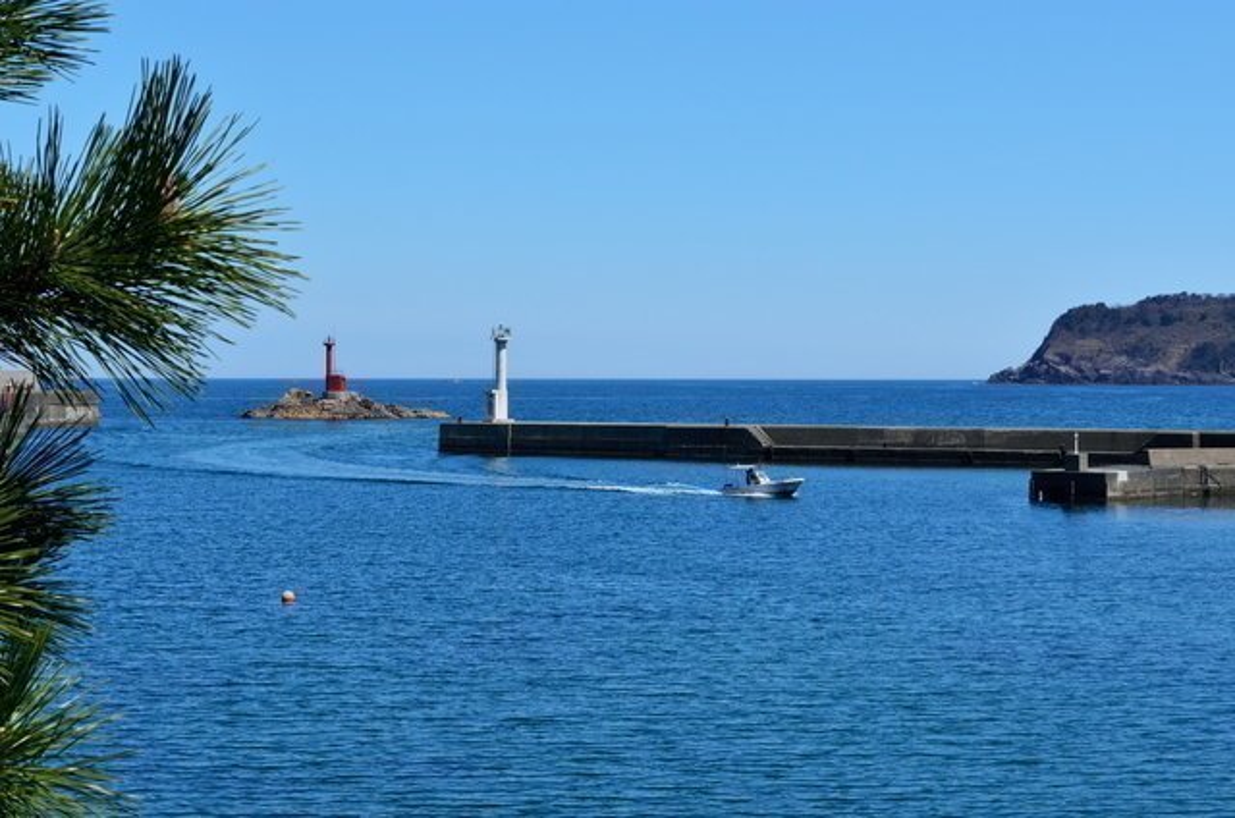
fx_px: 2465
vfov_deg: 18.8
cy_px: 409
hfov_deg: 28.1
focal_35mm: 72
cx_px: 618
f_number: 16
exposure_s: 1/80
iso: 200
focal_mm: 48
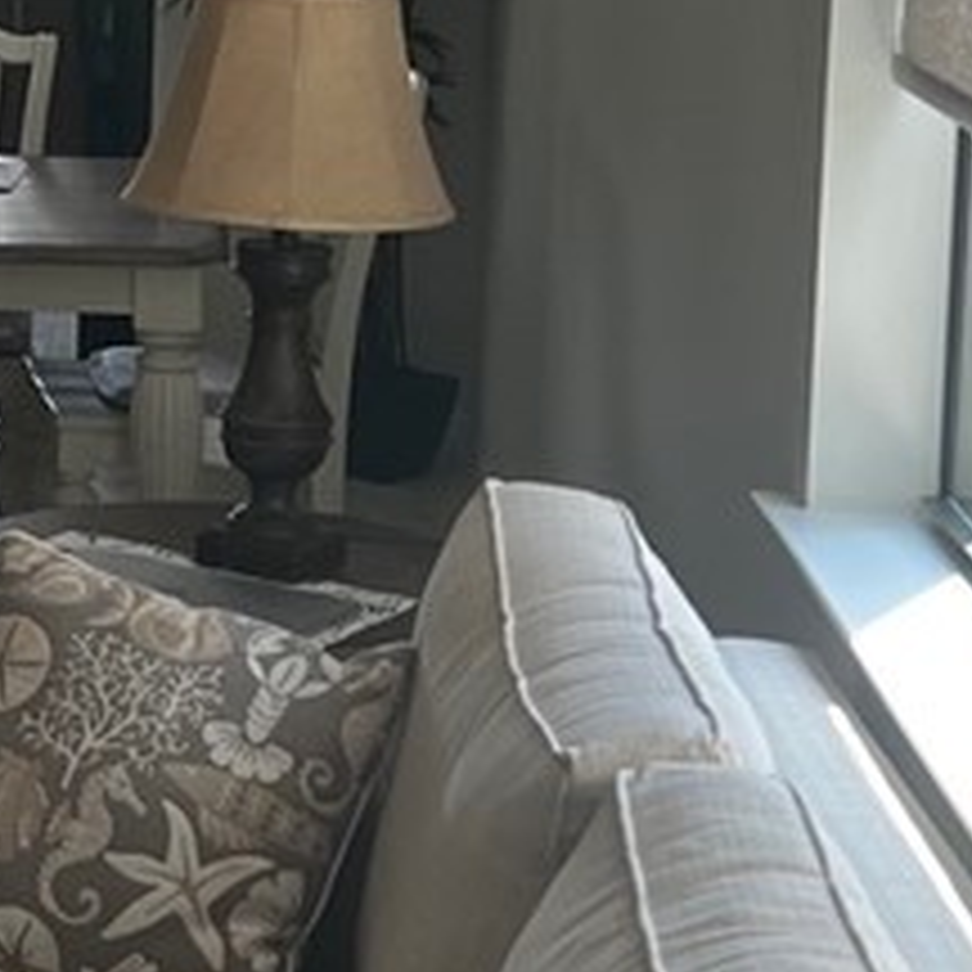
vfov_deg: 15.8
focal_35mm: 109
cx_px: -396
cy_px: 90
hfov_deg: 15.0
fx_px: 3463
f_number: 1.5
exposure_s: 1/120
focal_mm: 5.7
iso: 125
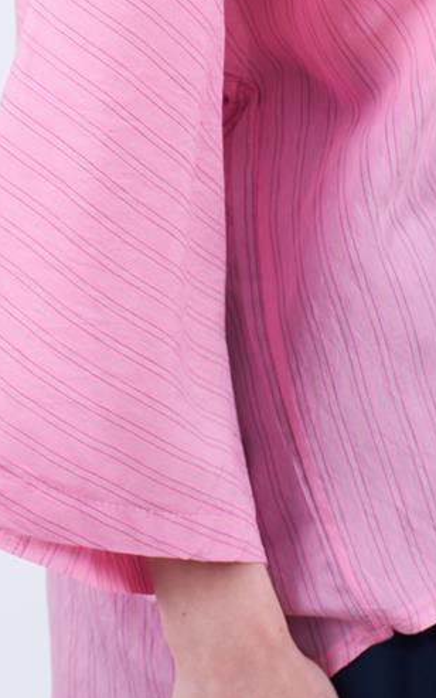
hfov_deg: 5.2
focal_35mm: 253
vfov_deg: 8.2
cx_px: 293
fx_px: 4811
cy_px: -118
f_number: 6.3
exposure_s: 1/160
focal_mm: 68
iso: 100
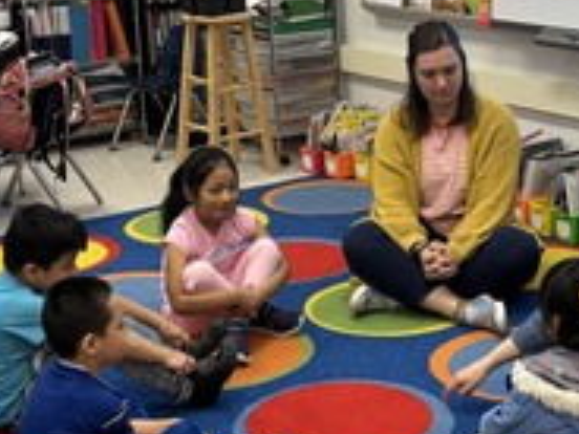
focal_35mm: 79
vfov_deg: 18.7
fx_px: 1321
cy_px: 208
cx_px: 374
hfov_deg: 24.6
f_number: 1.6
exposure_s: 1/60
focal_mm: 5.96
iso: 80
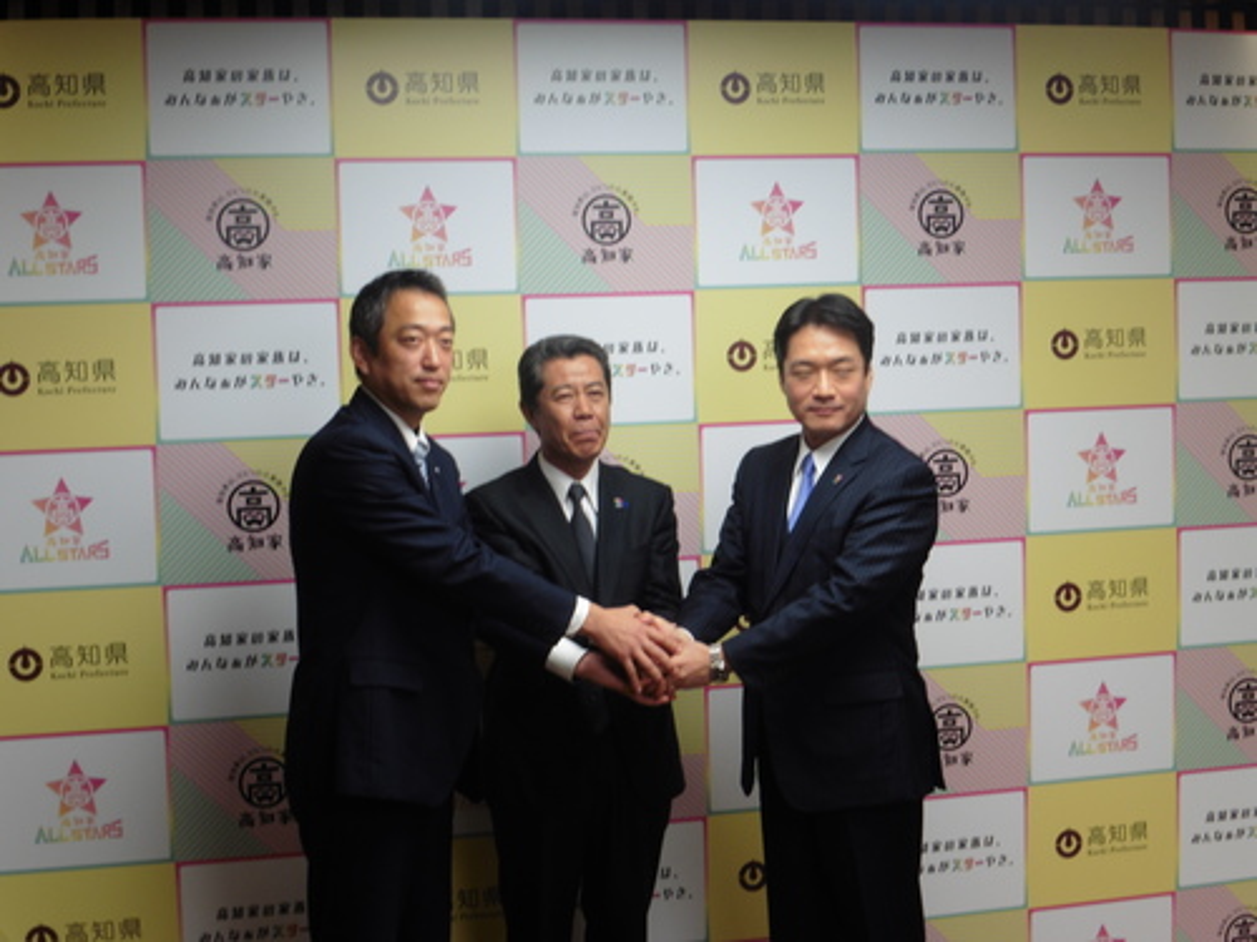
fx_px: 2397
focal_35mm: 66
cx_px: 628
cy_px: 471
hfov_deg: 29.4
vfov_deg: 22.3
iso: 100
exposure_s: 1/10
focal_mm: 11.7
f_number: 4.9
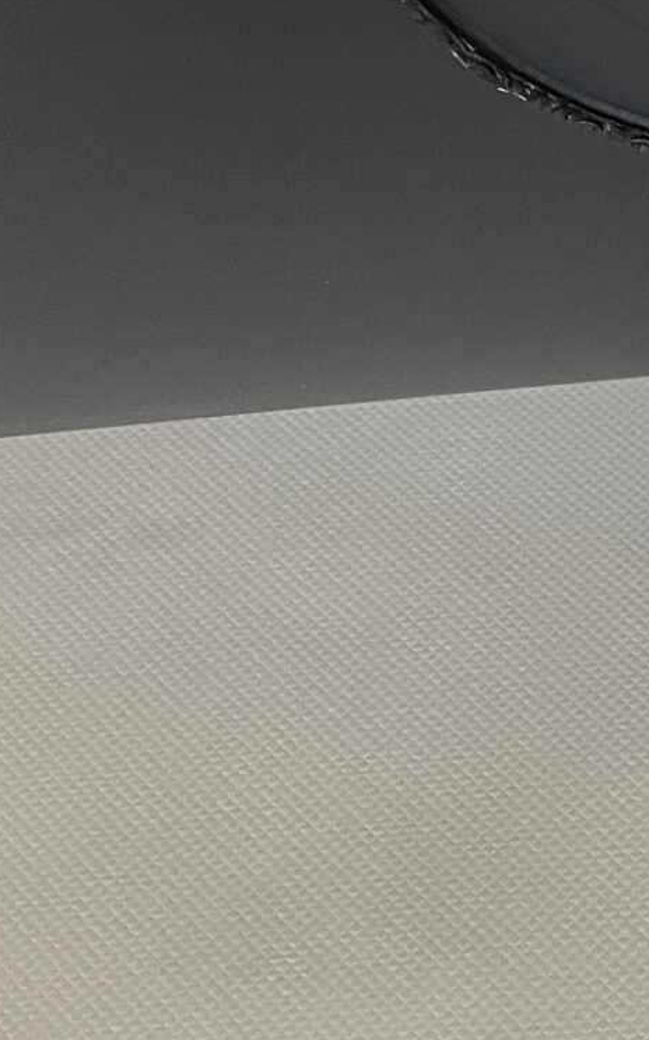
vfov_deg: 18.8
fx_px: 2690
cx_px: 1034
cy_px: -592
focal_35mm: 95
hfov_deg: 12.9
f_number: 1.6
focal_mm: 5.1
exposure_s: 1/50
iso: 160
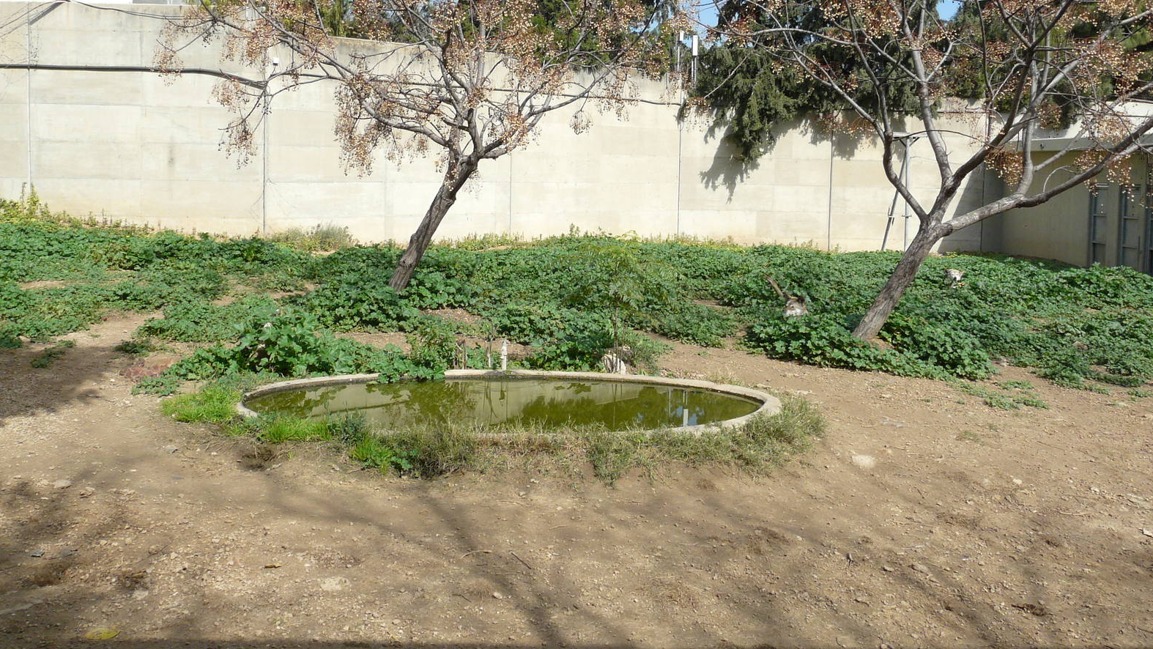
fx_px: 948
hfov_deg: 62.6
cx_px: 578
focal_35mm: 31
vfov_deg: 37.4
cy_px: 222
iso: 100
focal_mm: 4.6
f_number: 3.6
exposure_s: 1/1000
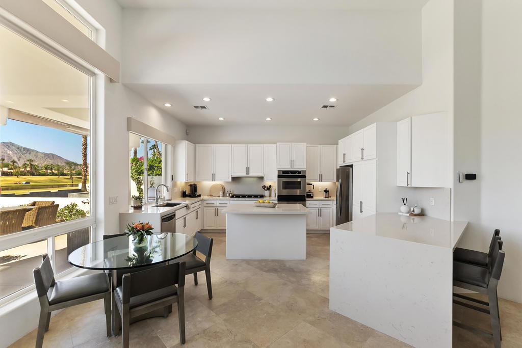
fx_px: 218
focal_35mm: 15
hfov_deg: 100.4
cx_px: 261
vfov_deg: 77.3
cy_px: 174
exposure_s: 1/30
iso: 400
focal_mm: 10
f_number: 10
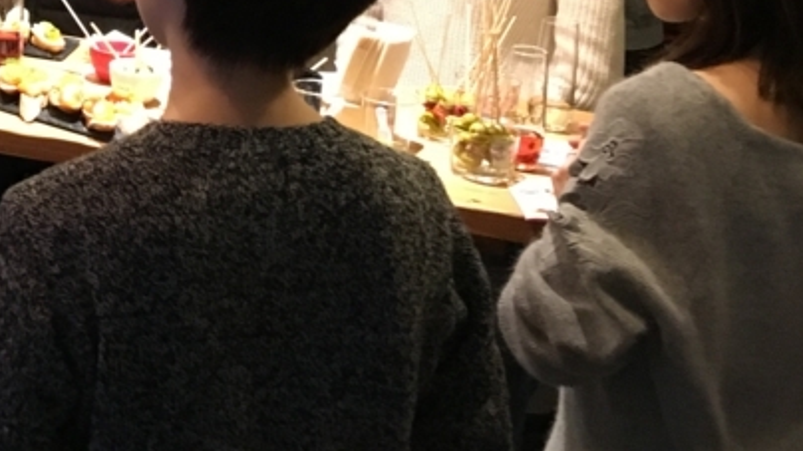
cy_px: -145
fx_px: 1703
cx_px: -107
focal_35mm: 80
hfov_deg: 24.5
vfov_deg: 14.4
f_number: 2.2
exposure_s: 1/15
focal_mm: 4.15
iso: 200
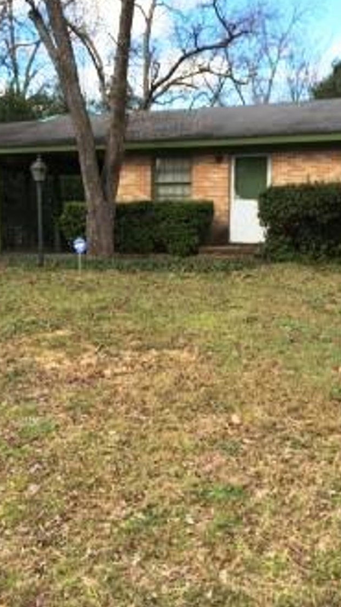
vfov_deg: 47.4
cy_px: 298
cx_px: 184
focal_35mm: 43
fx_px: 692
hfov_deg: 27.7
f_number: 2.2
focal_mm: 4.15
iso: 32
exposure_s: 1/746
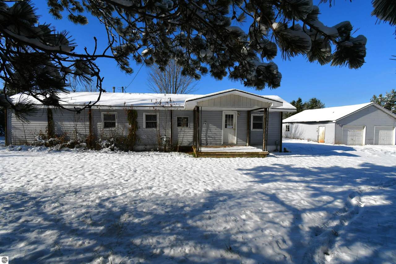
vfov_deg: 77.3
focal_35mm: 15
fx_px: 165
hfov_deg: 100.4
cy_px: 132
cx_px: 198
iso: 100
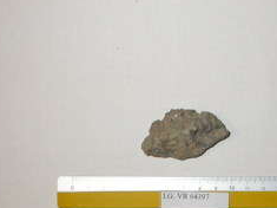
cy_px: 152
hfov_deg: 23.9
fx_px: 648
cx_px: 202
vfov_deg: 18.1
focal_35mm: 81
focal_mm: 7.85
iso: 100
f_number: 2.6
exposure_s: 1/60
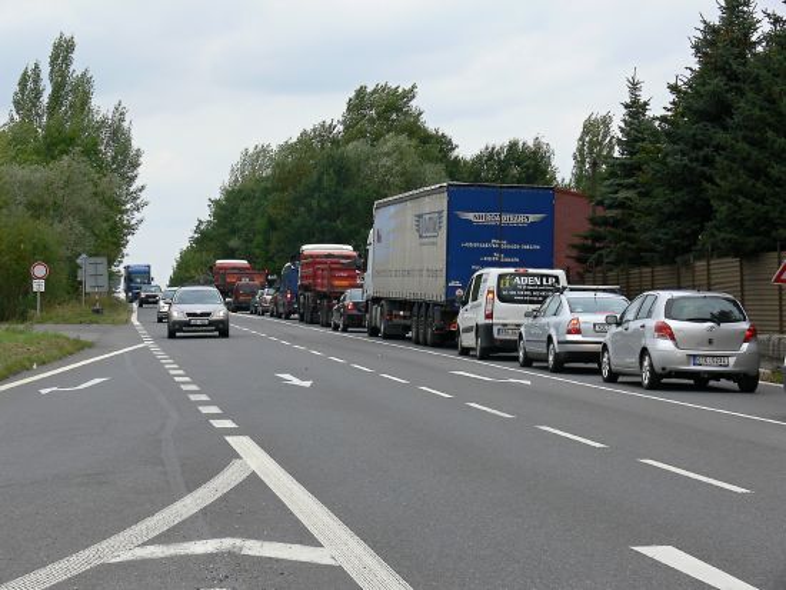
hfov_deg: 20.4
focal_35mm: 96
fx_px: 2181
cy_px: 295
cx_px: 393
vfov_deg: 15.4
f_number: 5.6
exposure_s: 1/200
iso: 80
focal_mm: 20.2
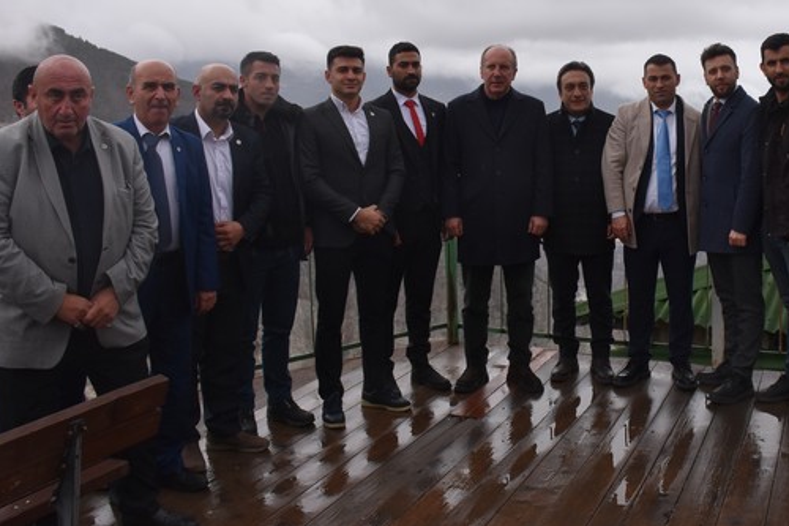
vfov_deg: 33.2
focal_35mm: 40
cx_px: 546
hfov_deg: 47.4
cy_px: 187
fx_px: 876
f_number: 8
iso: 450
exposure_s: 1/500
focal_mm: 18
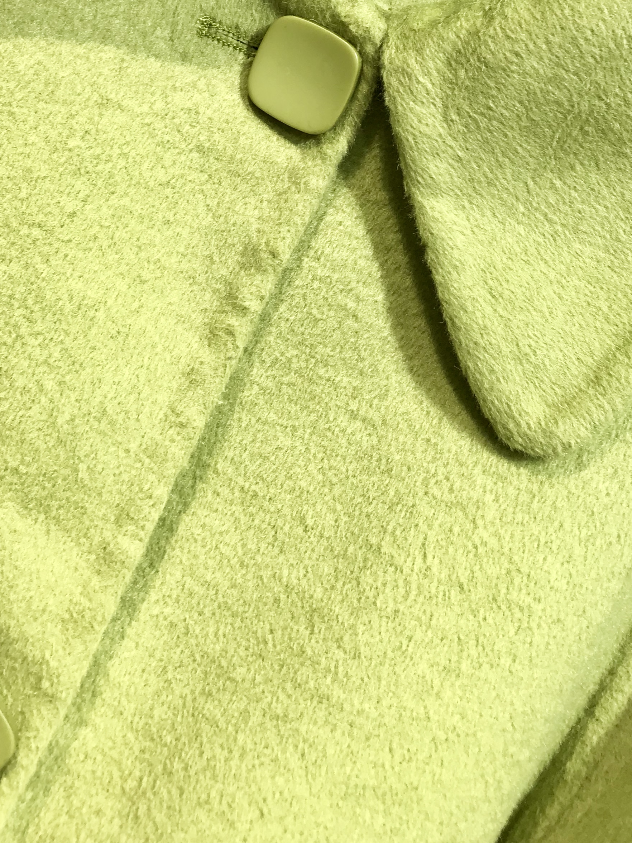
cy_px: 134
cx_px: 353
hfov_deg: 30.2
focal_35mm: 48
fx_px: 1168
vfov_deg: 37.8
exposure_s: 1/127
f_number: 1.8
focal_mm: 3.99
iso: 20
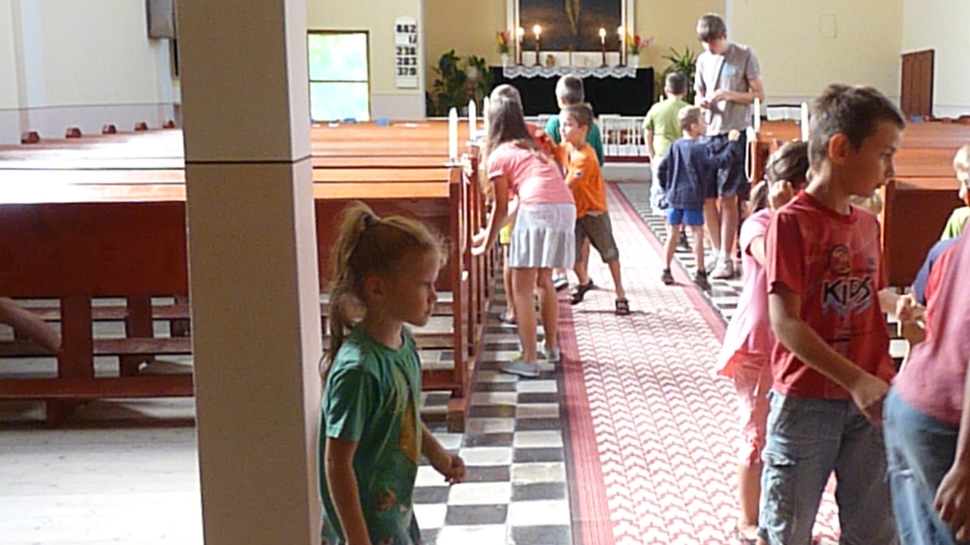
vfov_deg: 27.7
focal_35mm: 43
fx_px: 1106
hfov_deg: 46.6
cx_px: 644
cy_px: 288
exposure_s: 1/100
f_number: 3.6
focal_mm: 4.8
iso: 800
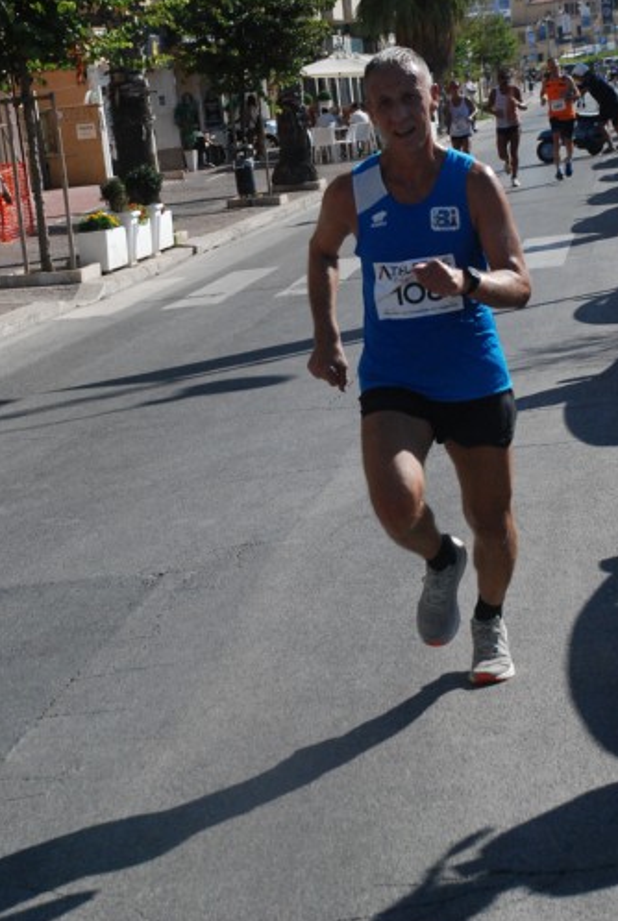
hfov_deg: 14.6
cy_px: 403
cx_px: 310
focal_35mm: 94
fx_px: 2410
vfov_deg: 21.6
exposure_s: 1/2000
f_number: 8
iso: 1000
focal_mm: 52
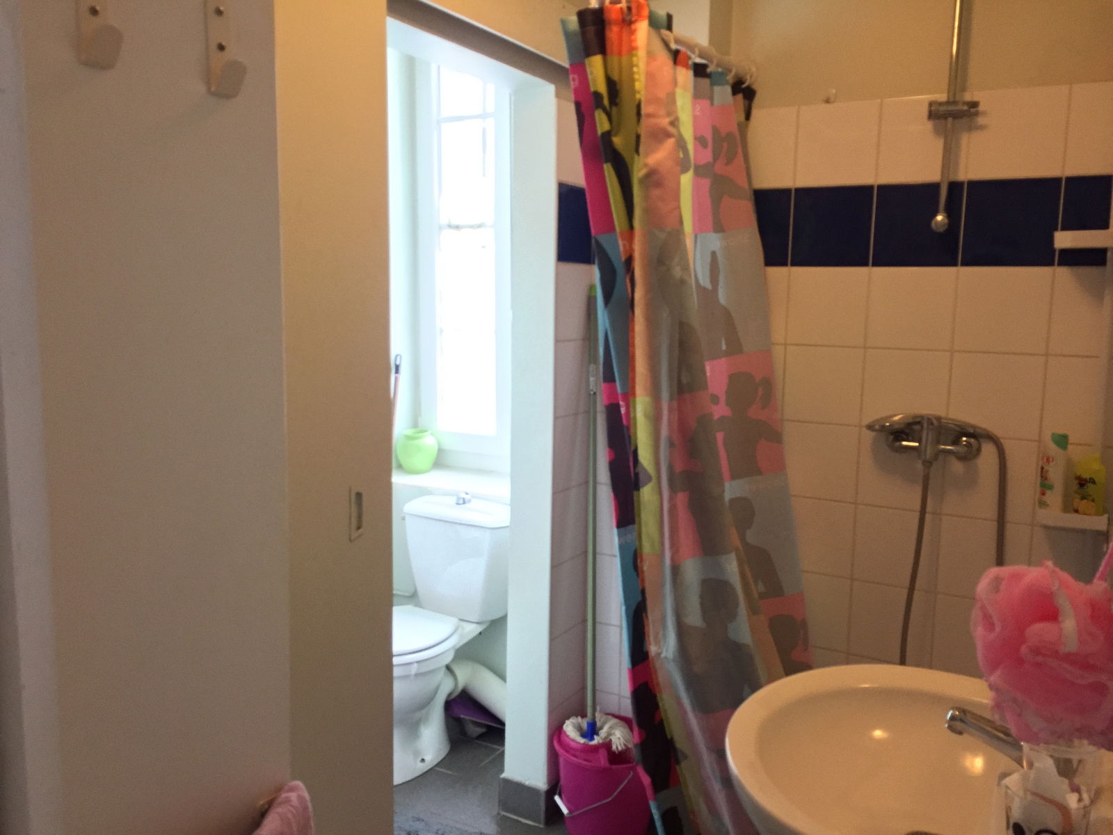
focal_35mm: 29
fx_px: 932
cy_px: 418
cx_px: 556
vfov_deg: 48.2
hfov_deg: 61.7
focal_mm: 4.15
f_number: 2.2
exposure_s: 1/25
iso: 250
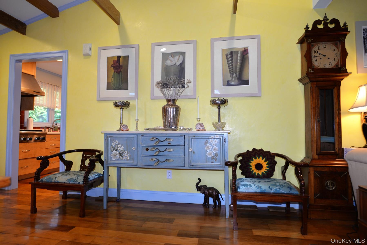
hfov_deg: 84.0
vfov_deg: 62.0
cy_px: 122
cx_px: 184
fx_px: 204
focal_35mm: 20
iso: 400
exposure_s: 1/80
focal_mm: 20
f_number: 2.8
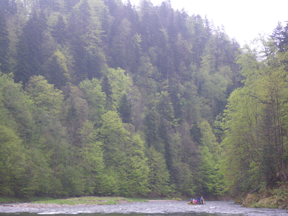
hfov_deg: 25.3
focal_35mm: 77
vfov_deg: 19.1
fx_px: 641
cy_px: 108
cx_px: 144
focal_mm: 13.7
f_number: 4.8
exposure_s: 1/100
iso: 400
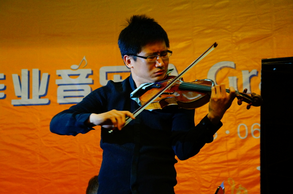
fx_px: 1012
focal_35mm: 124
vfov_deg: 11.0
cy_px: 97
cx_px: 146
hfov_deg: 16.5
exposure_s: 1/60
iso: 3200
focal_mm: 83
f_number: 5.6
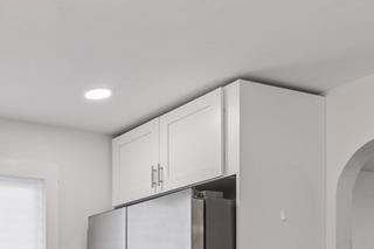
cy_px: 289
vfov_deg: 25.5
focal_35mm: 48
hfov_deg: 36.1
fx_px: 498
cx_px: -19
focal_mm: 10
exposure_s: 1/80
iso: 100
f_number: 7.1
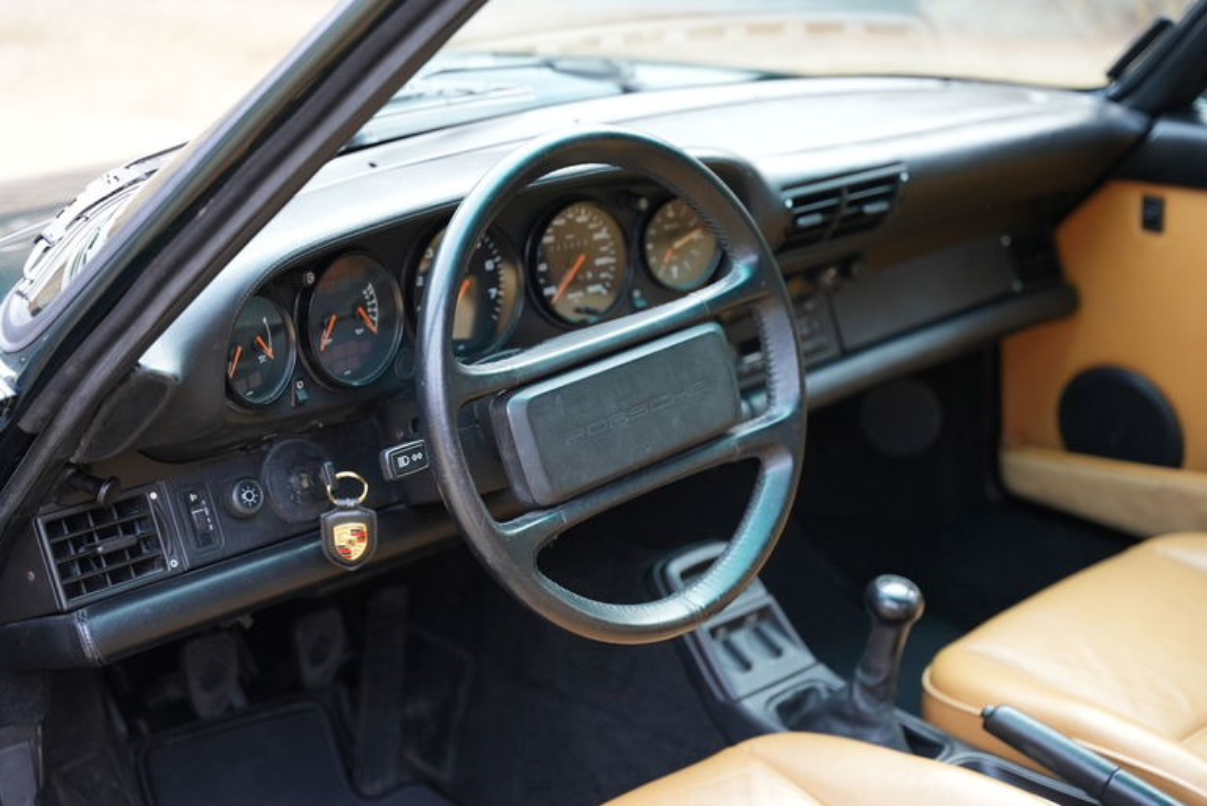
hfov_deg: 33.8
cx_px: 604
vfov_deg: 22.9
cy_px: 403
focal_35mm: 59
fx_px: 1986
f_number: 3.2
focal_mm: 59.2
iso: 1250
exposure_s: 1/160
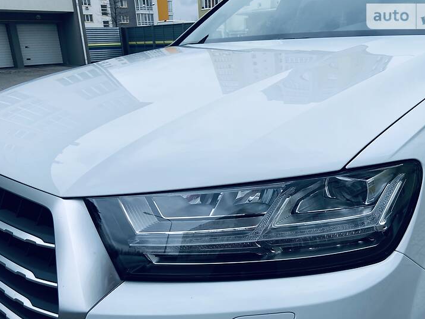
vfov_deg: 48.2
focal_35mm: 29
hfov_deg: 61.6
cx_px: 223
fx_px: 356
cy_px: 174
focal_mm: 4.2
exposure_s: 1/1115
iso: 32
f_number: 1.8
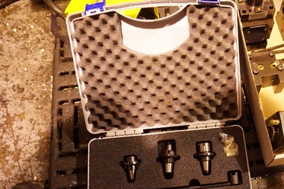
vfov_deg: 34.9
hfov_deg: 49.2
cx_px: 205
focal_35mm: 38
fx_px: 300
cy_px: 111
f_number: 3.5
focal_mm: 16
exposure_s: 1/40
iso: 3200
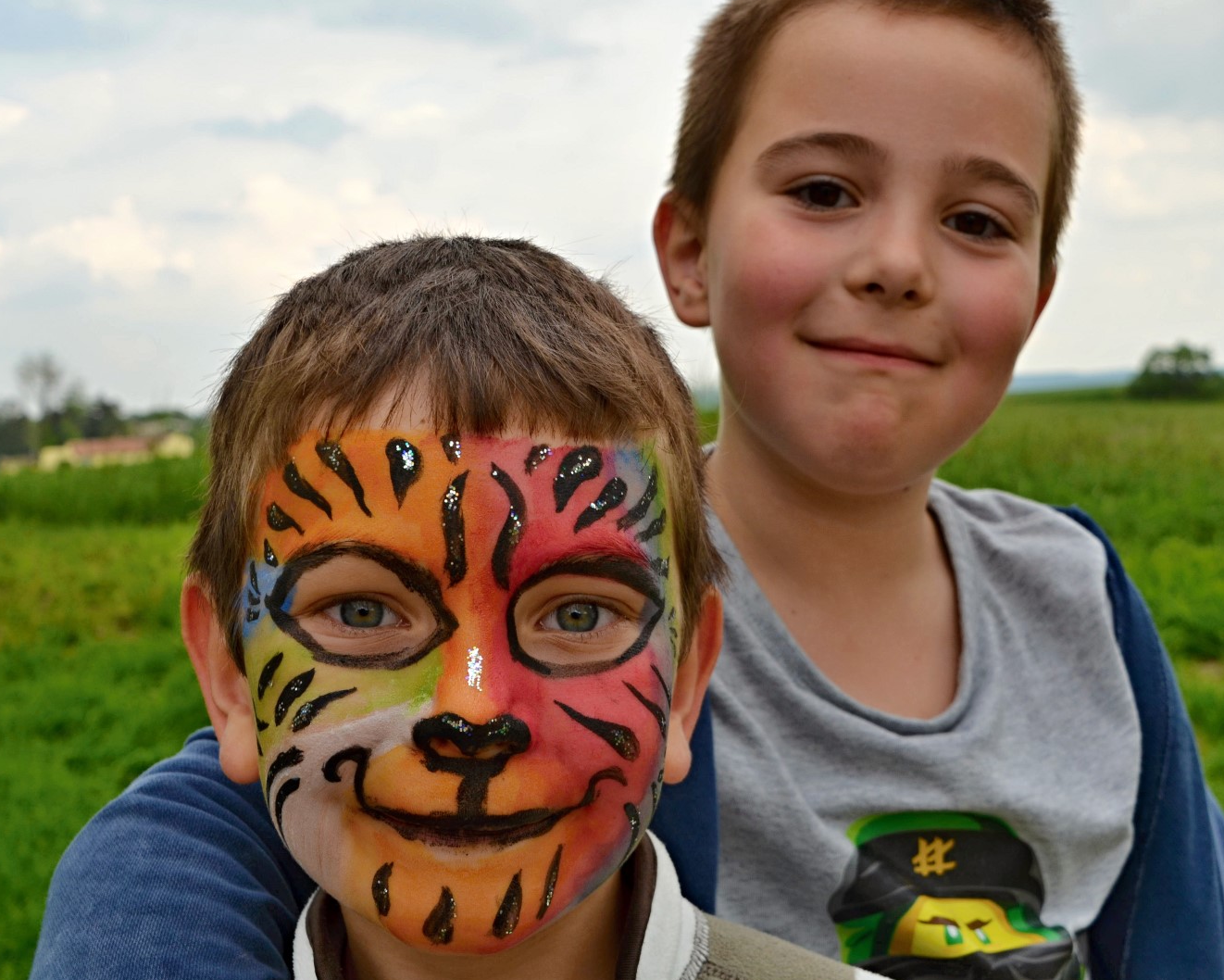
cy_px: 485
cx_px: 612
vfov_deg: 29.1
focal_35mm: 52
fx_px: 1884
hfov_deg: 36.0
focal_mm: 30
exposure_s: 1/250
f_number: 8
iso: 200
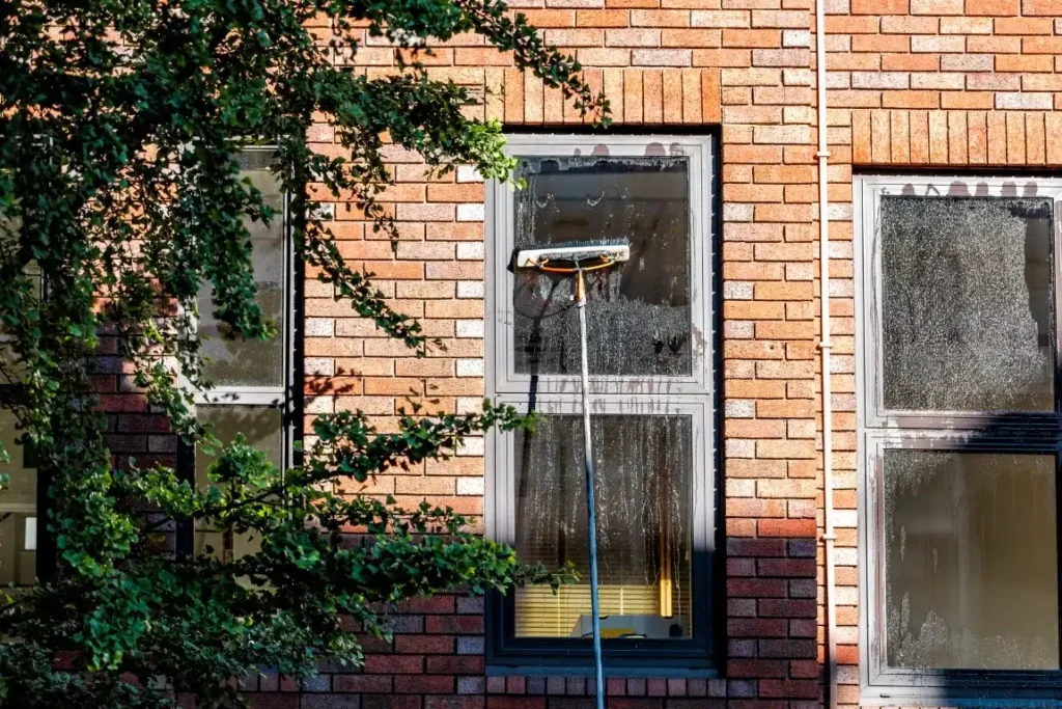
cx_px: 531
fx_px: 3688
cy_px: 354
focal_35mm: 125
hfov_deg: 16.4
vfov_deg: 11.0
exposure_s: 1/1250
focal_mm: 125
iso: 360
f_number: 4
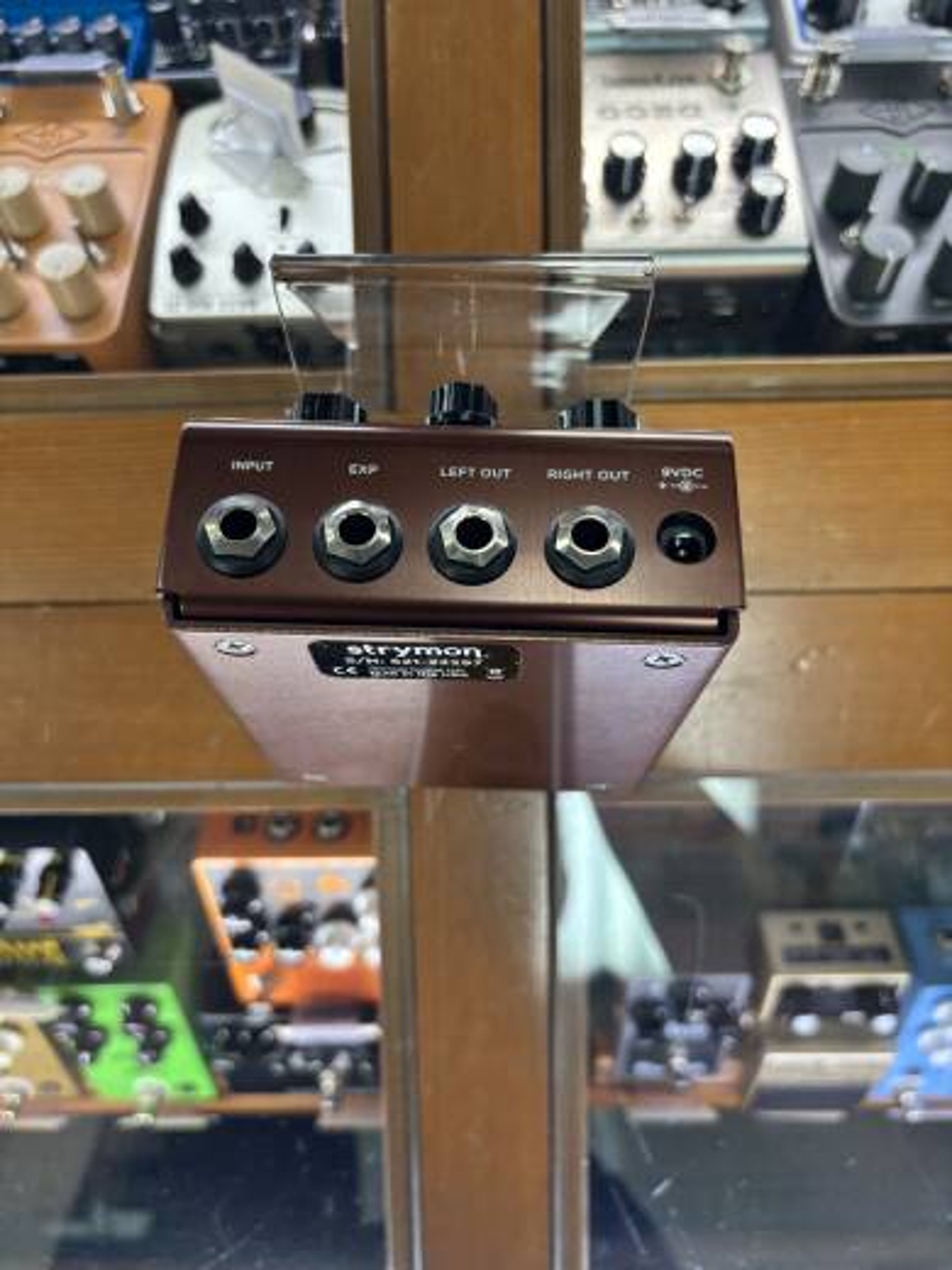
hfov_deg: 53.1
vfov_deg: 67.3
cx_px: 476
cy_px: 635
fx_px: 953
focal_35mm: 26
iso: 80
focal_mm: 5.96
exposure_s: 1/60
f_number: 1.6
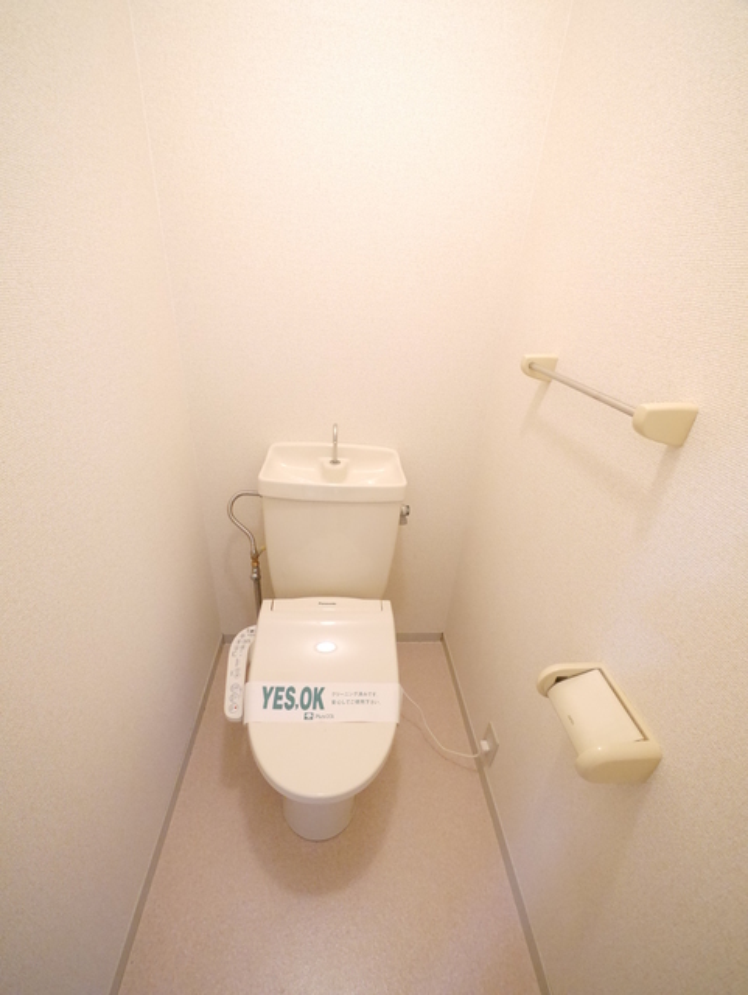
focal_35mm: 14
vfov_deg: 102.0
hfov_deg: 85.8
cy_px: 498
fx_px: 403
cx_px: 374
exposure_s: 1/60
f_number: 4
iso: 2500
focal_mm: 7
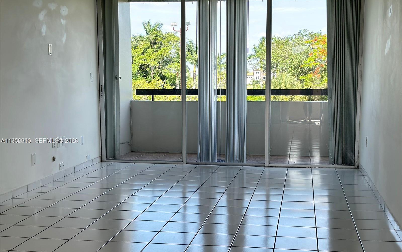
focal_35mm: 51
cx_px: 201
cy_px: 141
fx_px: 559
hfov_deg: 39.6
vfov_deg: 25.3
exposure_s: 1/612
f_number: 1.78
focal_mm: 6.86
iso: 80
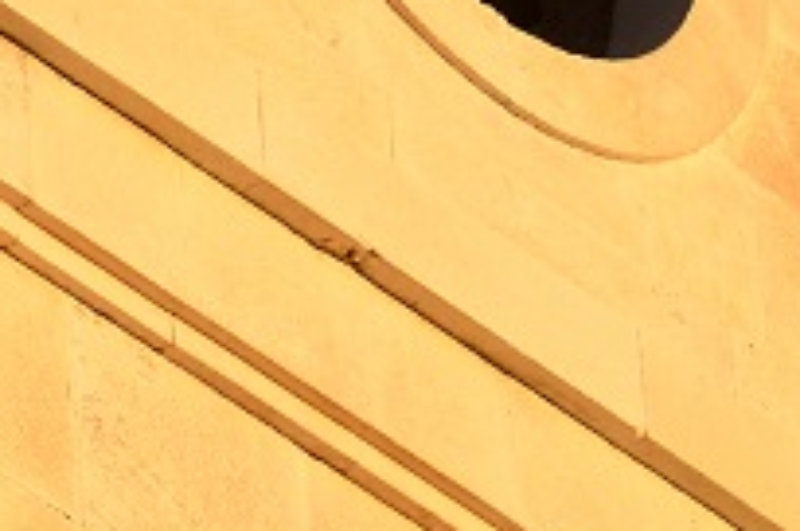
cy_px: -197
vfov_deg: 2.7
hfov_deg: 4.0
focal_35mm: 511
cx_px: -1079
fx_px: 11338
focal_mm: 70
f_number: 5.6
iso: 400
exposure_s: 1/1250
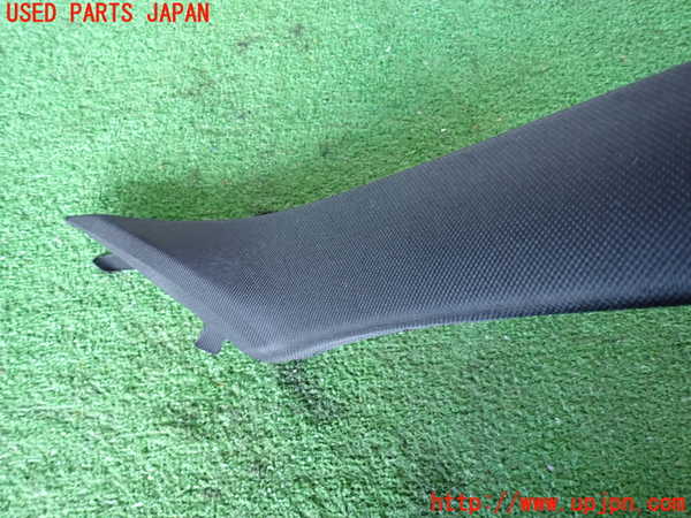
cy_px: 259
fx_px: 499
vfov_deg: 54.9
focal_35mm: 25
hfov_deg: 69.4
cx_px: 346
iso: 320
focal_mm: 4.5
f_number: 2
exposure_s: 1/30
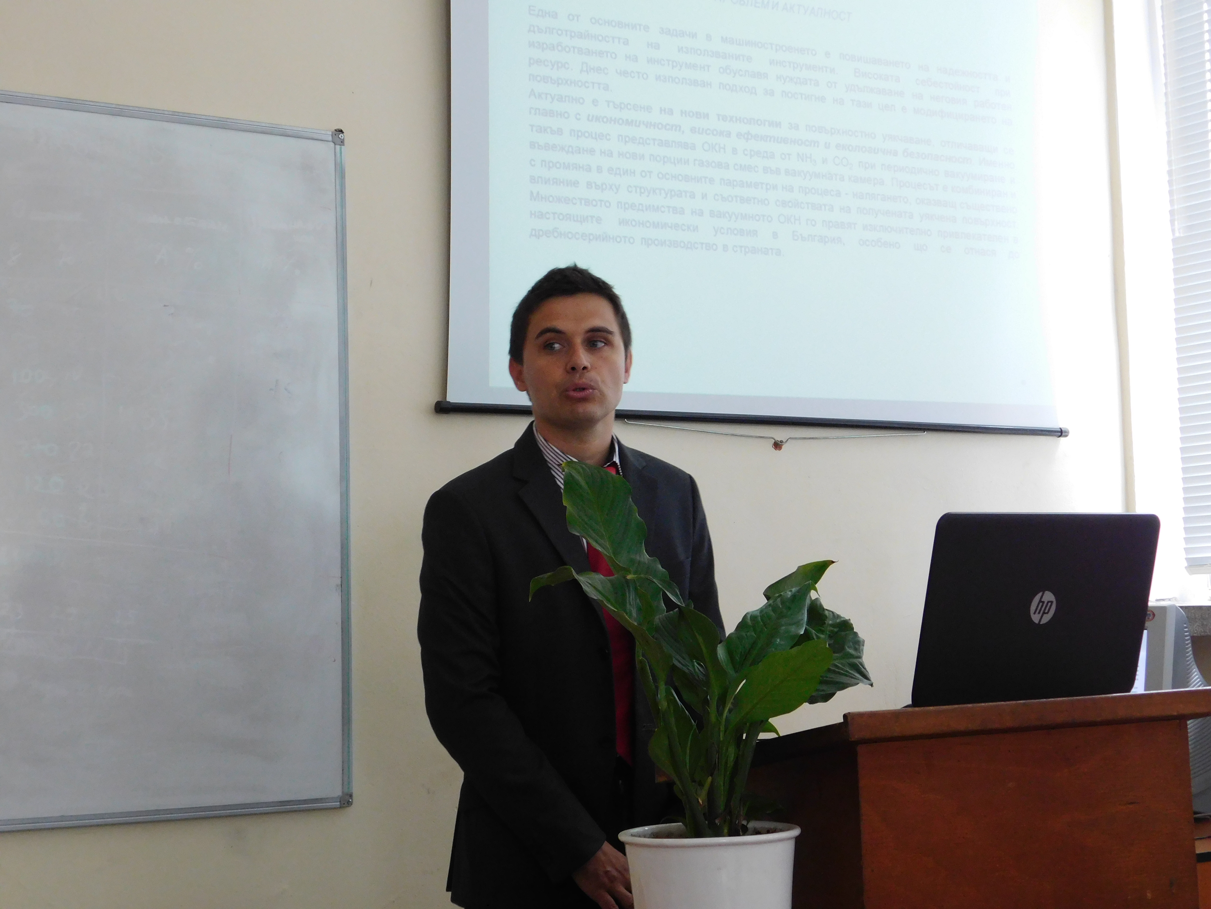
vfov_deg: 24.8
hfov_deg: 32.7
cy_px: 454
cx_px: 606
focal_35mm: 59
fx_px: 2064
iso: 400
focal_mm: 10.4
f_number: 4
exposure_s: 1/30
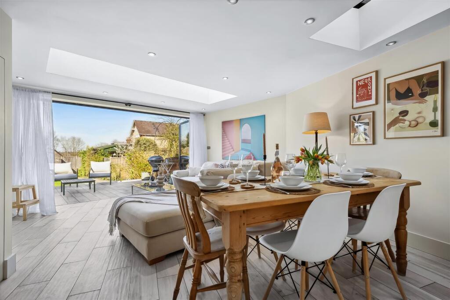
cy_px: 150
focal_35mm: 17
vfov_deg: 70.5
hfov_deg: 93.2
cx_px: 225
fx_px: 213
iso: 400
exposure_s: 1/60
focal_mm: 17
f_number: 9
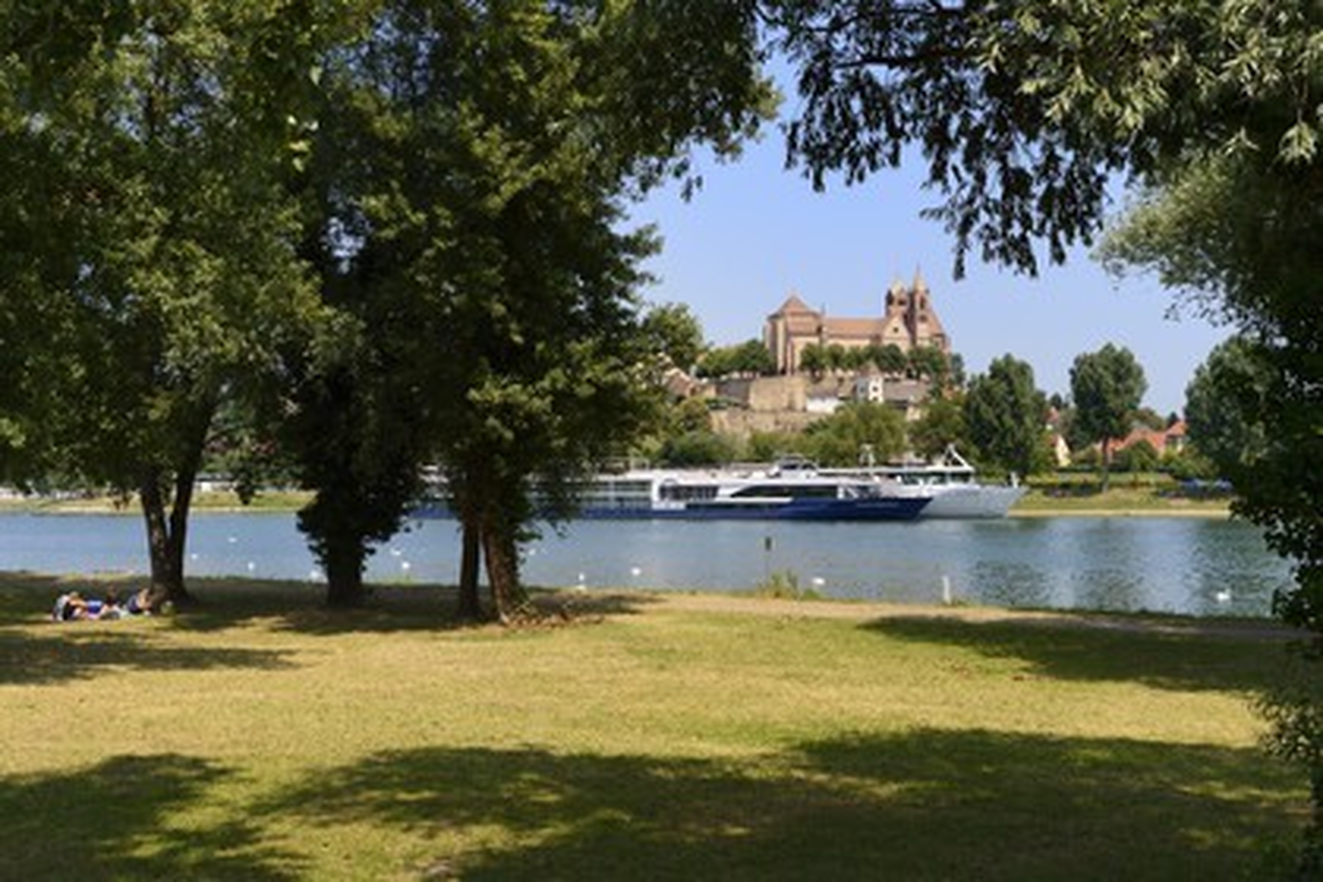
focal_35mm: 44
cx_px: 662
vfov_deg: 30.5
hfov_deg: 44.5
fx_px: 1617
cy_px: 441
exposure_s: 1/320
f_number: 10
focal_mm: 44
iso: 200
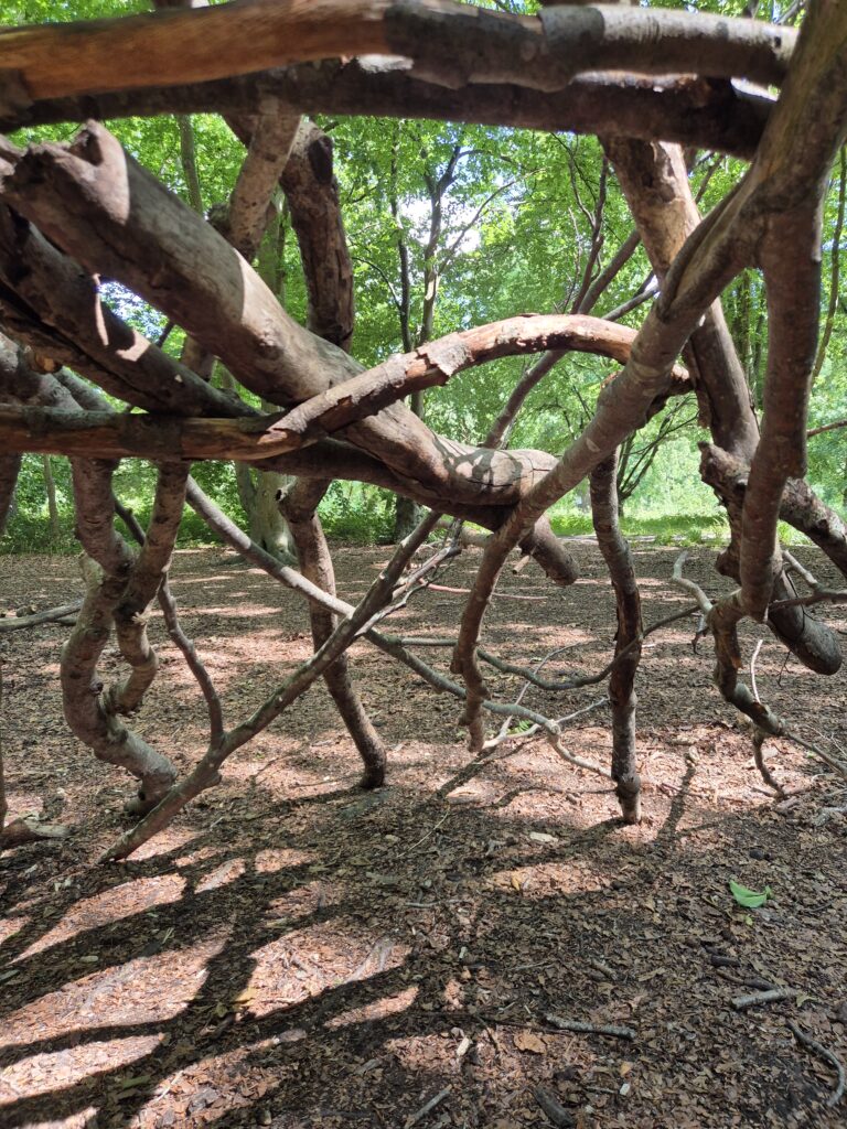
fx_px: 750
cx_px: 424
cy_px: 564
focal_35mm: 23
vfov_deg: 73.9
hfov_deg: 58.9
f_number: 1.8
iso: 64
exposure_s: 1/180
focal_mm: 5.4
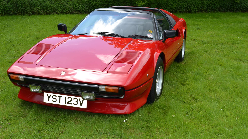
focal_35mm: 45
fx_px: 296
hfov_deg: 45.5
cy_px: 69
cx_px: 127
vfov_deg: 26.5
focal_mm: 28
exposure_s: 1/200
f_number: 7.1
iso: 100
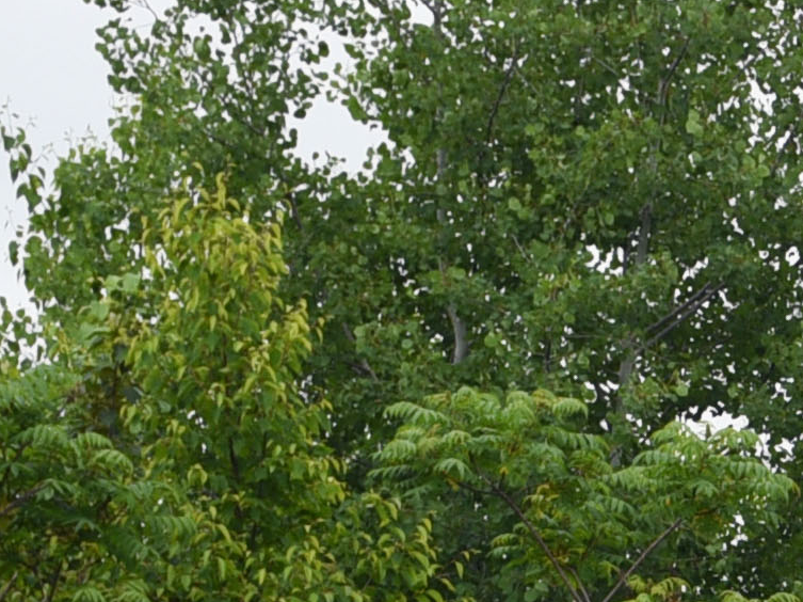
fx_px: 5171
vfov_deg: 6.3
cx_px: 1901
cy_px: 1518
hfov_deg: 8.2
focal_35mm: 223
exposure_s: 1/200
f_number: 6.3
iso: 100
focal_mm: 29
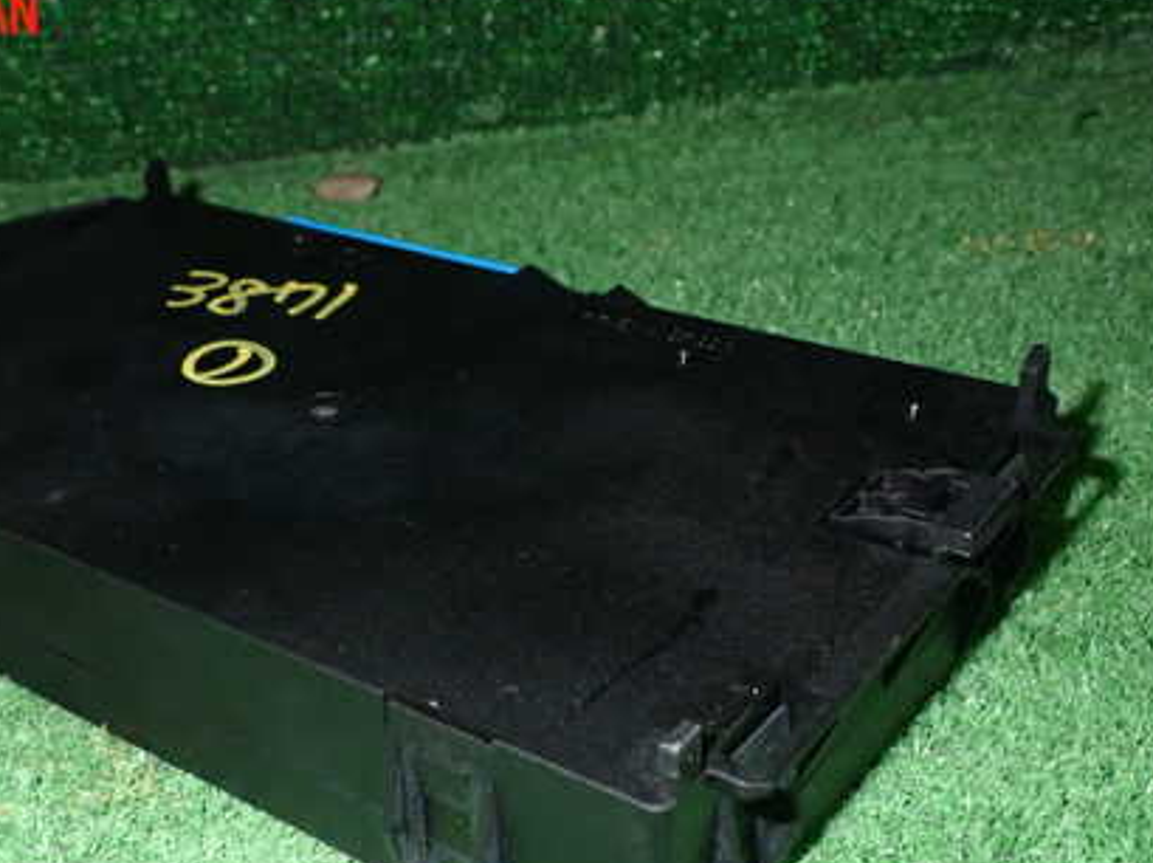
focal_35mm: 47
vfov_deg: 30.5
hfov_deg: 39.9
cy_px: 615
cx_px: 372
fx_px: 1564
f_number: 9
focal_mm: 5.79
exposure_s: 1/30
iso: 800
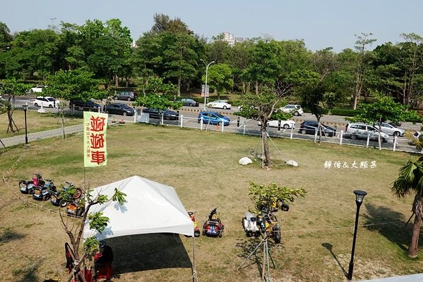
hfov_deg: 55.8
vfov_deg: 38.8
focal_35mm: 34
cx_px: 213
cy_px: 138
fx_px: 399
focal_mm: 12.25
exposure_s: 1/640
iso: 125
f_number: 5.6
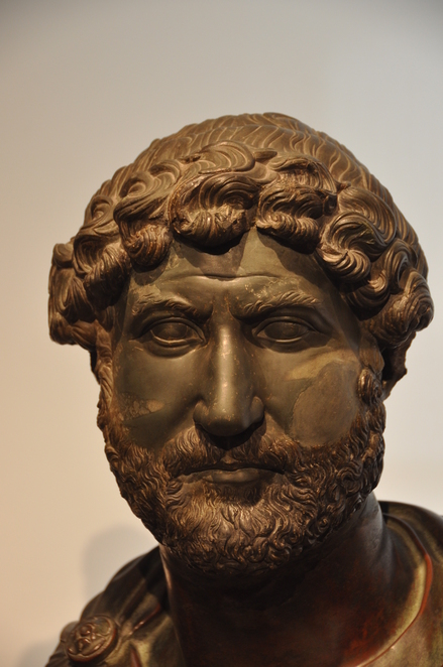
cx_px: 222
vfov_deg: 18.2
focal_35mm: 112
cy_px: 334
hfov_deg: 12.1
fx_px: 2084
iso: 500
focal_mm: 75
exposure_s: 1/30
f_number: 5
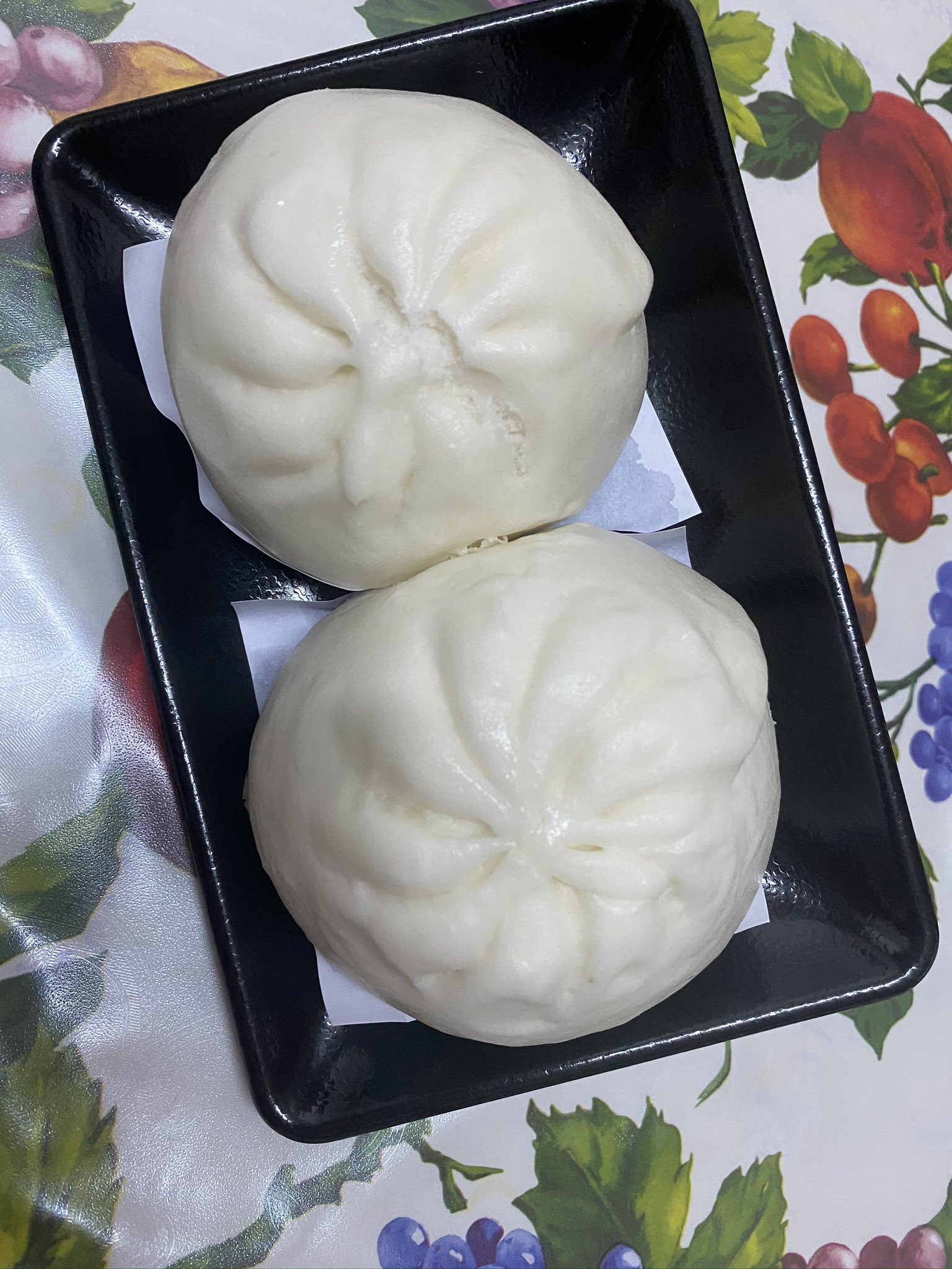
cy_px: 634
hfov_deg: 53.1
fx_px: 953
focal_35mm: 26
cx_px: 476
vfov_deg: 67.3
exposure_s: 1/50
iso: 160
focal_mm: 4.25
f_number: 1.8
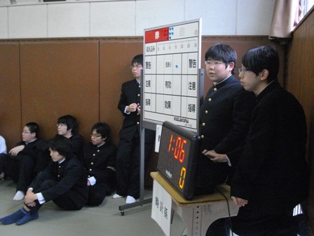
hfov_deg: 47.9
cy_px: 118
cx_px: 157
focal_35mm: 39
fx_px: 354
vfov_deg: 36.8
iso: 800
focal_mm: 7.1
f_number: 3.2
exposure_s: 1/30
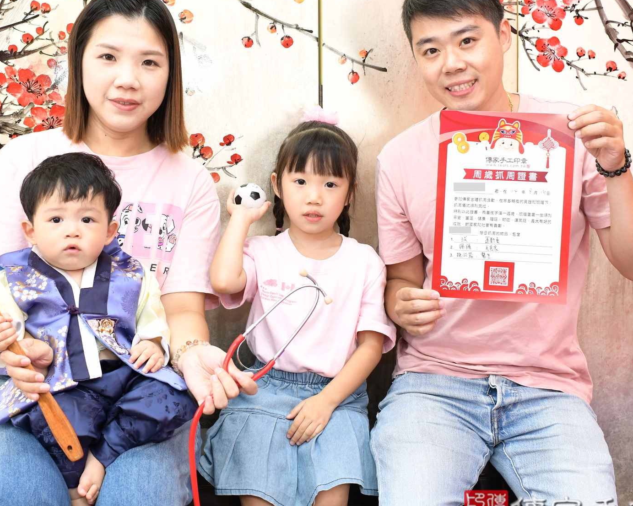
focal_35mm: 57
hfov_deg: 32.9
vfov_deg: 26.6
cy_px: 206
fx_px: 1068
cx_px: 240
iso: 1000
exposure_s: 1/200
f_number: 4.5
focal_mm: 35
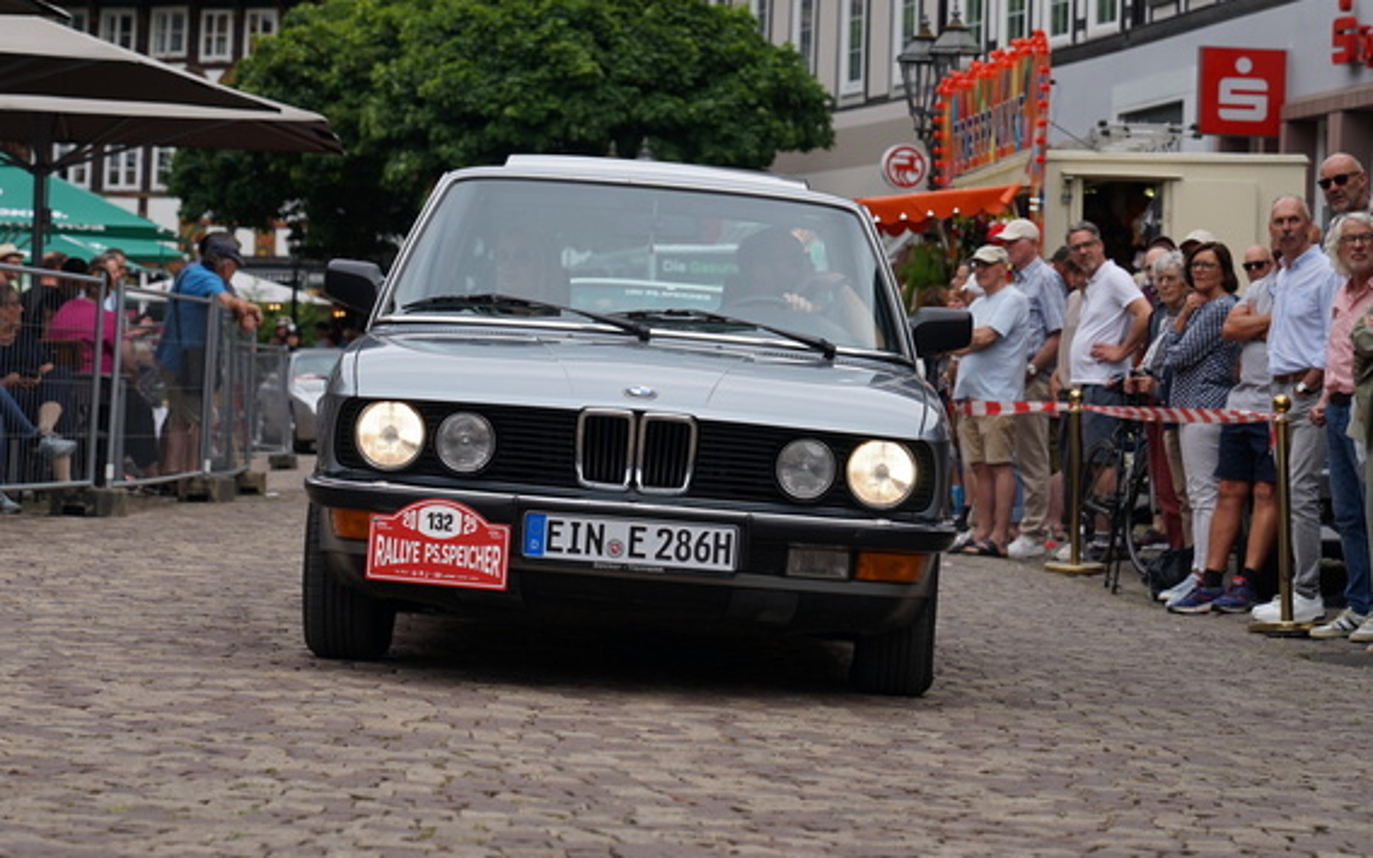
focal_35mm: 113
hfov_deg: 18.4
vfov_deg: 11.6
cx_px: 667
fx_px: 4228
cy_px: 401
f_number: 6.3
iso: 100
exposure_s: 1/200
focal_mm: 105
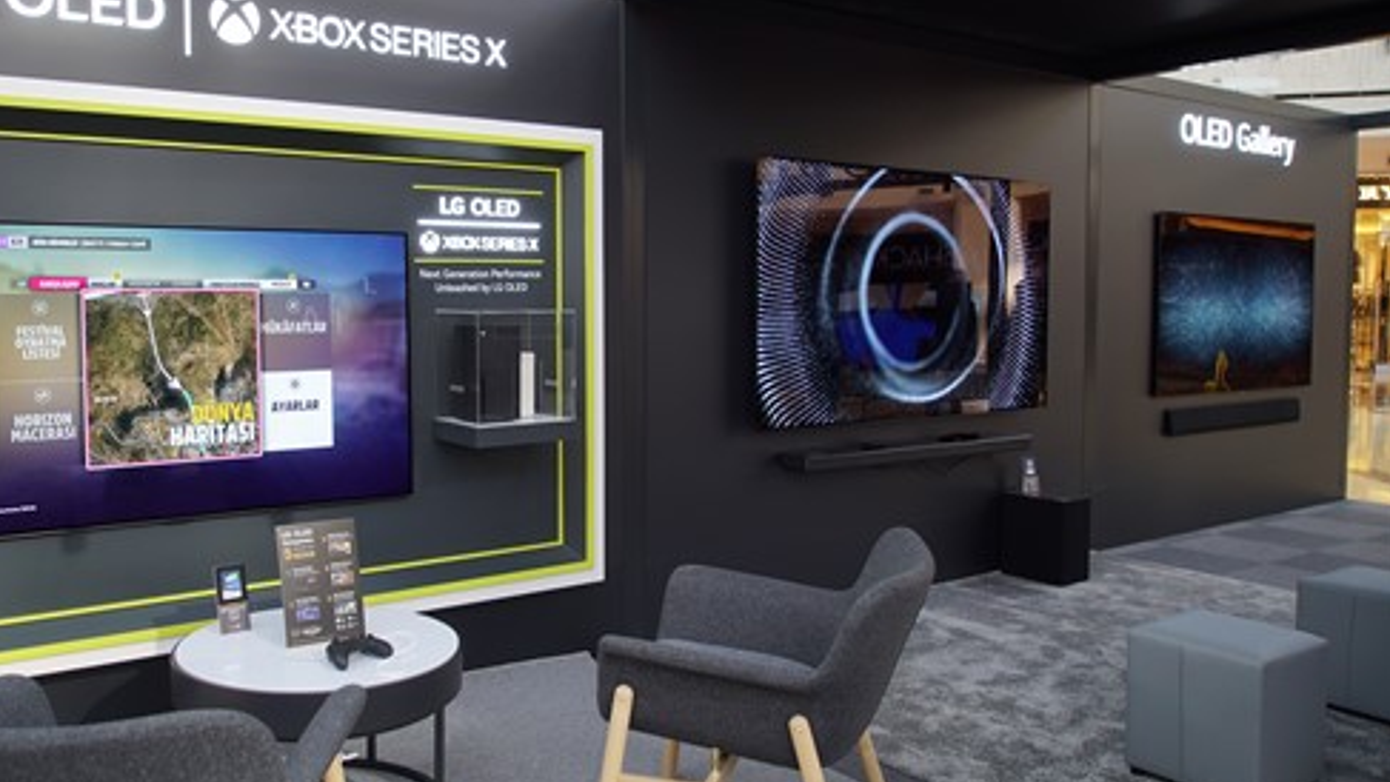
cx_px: 548
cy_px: 368
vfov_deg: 37.8
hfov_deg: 62.0
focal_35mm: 31
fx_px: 1143
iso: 250
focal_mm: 24
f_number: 4
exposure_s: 1/60
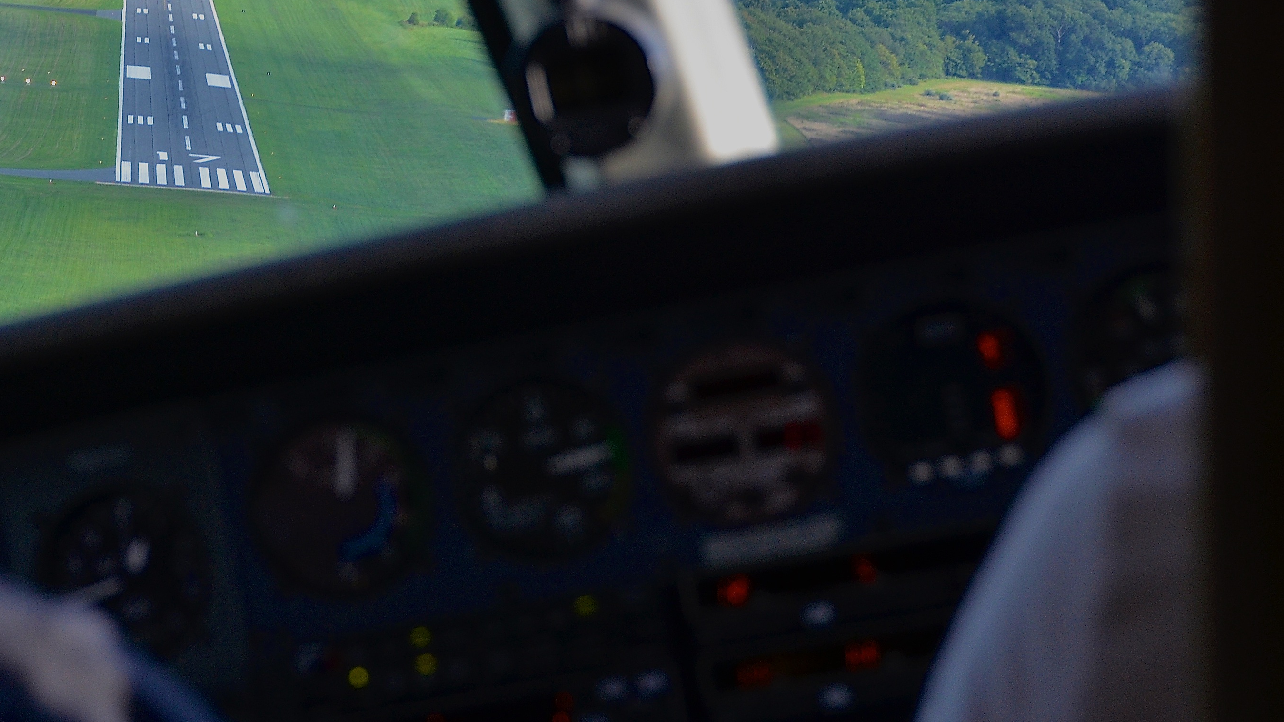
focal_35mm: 149
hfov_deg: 14.3
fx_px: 5073
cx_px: 257
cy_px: 184
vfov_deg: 8.1
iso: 400
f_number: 7.1
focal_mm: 52
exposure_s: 1/640
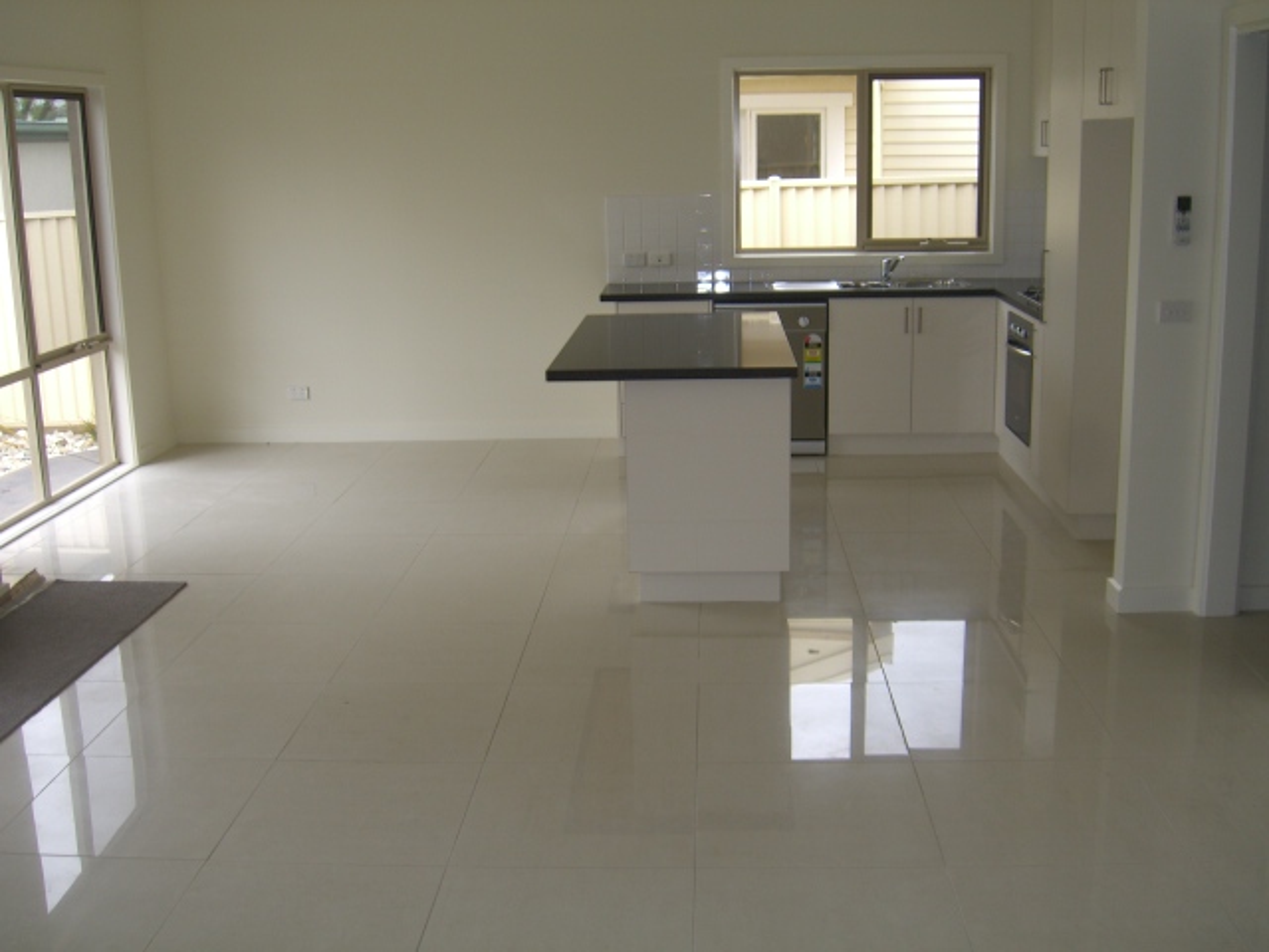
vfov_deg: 37.7
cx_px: 634
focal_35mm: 38
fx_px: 1393
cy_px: 476
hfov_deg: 49.0
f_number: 2.8
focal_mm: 7.9
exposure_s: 1/80
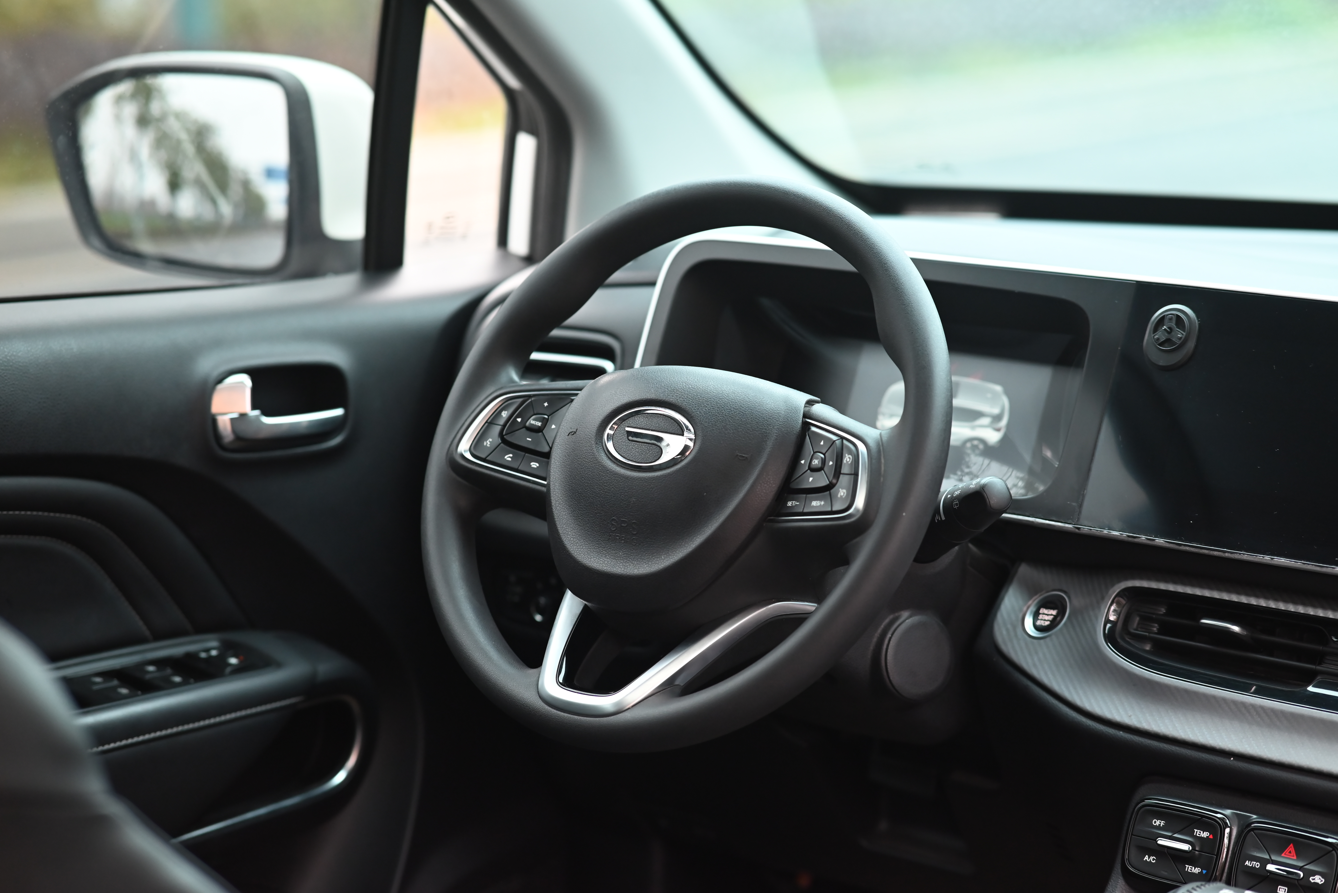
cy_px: 446
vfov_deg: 16.1
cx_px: 669
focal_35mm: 85
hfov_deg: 23.9
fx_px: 3160
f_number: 2.8
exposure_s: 1/125
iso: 1400
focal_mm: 85
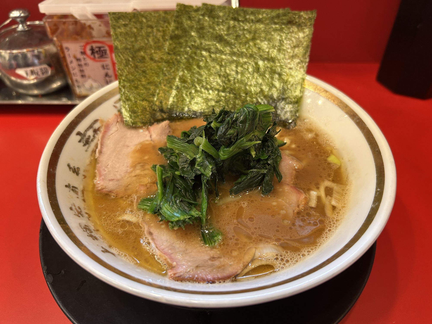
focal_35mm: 26
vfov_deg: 53.1
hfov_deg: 67.3
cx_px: 216
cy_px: 162
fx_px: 324
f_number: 1.5
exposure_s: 1/50
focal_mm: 5.7
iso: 80
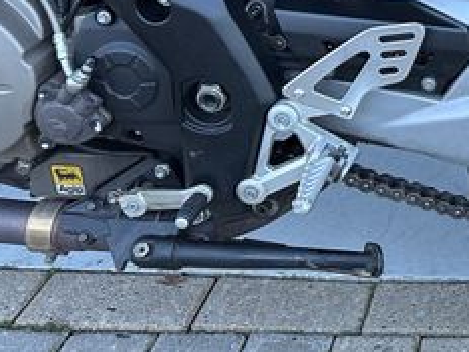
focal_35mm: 66
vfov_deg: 20.7
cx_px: 630
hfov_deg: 25.0
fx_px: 895
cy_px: -78
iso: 250
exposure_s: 1/109
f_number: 1.78
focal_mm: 6.86
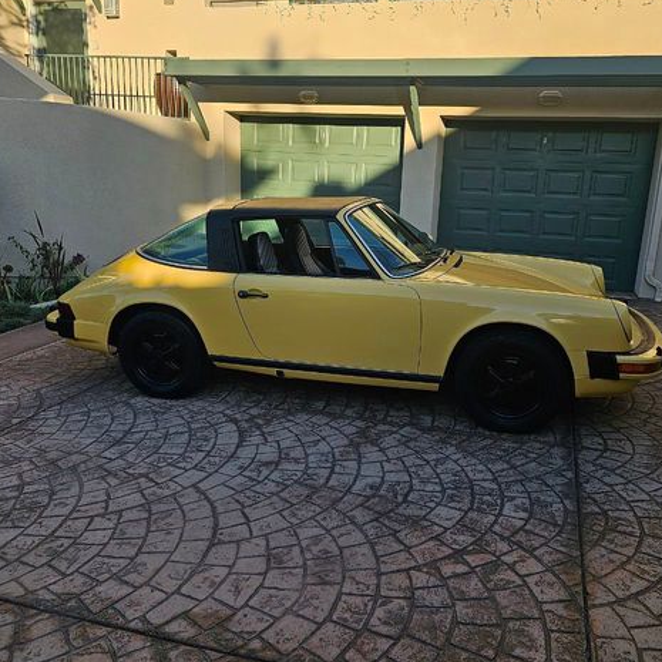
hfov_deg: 57.1
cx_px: 376
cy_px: 323
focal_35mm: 28
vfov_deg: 57.3
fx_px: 606
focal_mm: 6.3
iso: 10
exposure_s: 1/373
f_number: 1.7
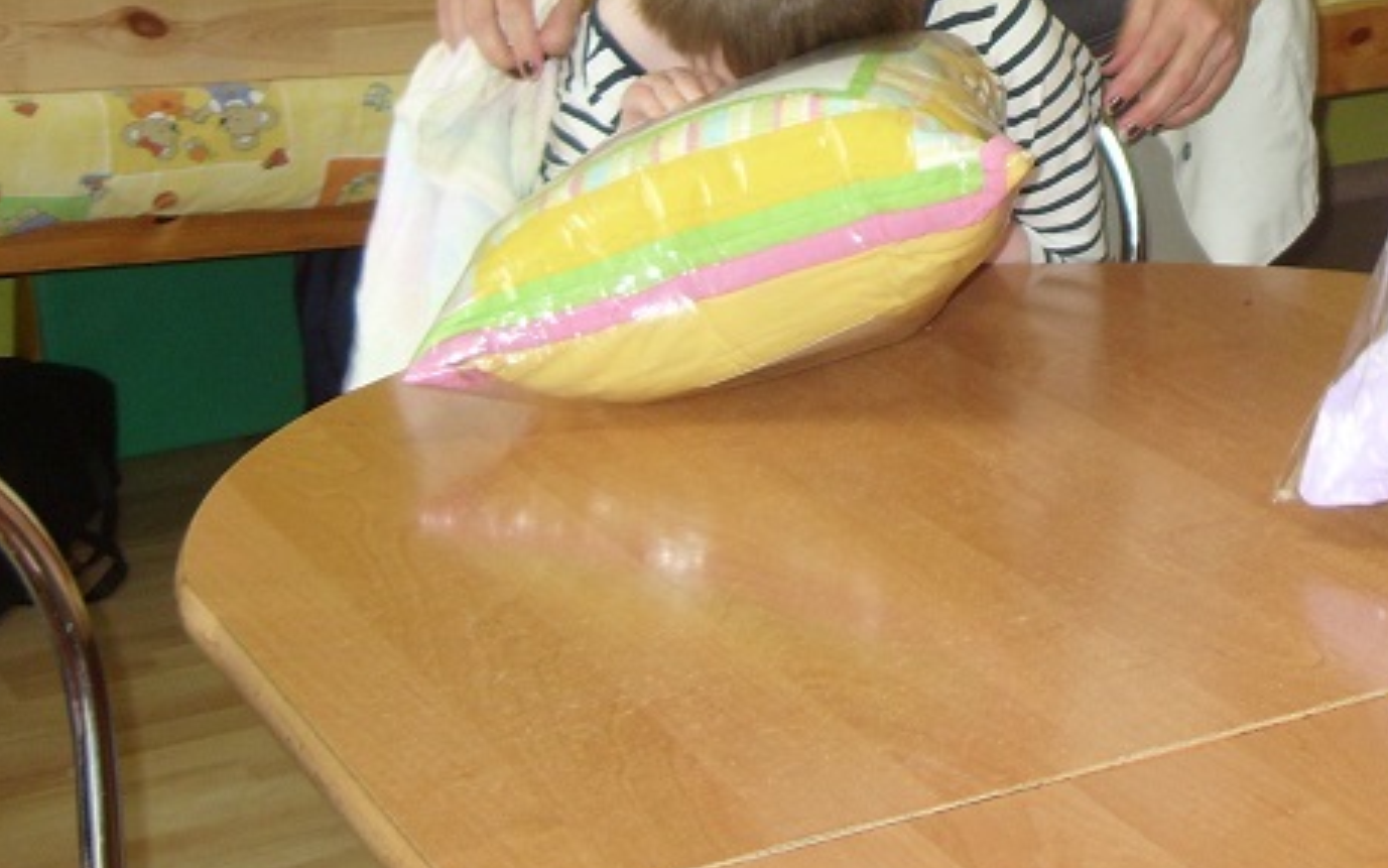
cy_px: -59
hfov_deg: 23.3
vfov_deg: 14.9
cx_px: 1318
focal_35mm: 86
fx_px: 3254
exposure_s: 1/30
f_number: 2.8
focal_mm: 6.3
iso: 100
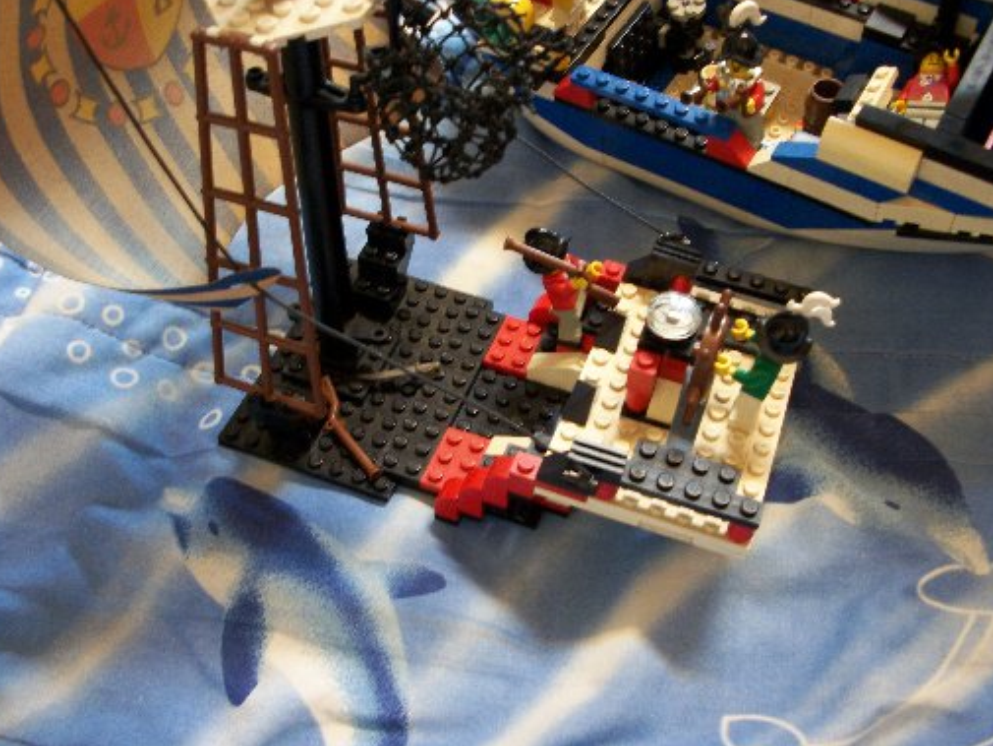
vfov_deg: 38.7
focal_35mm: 37
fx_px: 1062
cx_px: 499
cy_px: 387
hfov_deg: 50.1
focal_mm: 6.3
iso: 176
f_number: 3.1
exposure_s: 1/8
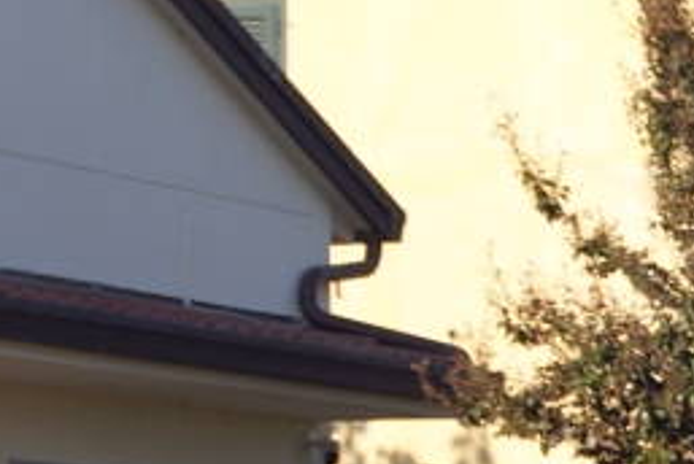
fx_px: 7199
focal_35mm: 373
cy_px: 803
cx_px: 1577
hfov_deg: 5.4
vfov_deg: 3.7
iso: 100
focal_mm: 50
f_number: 6.3
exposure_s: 1/250
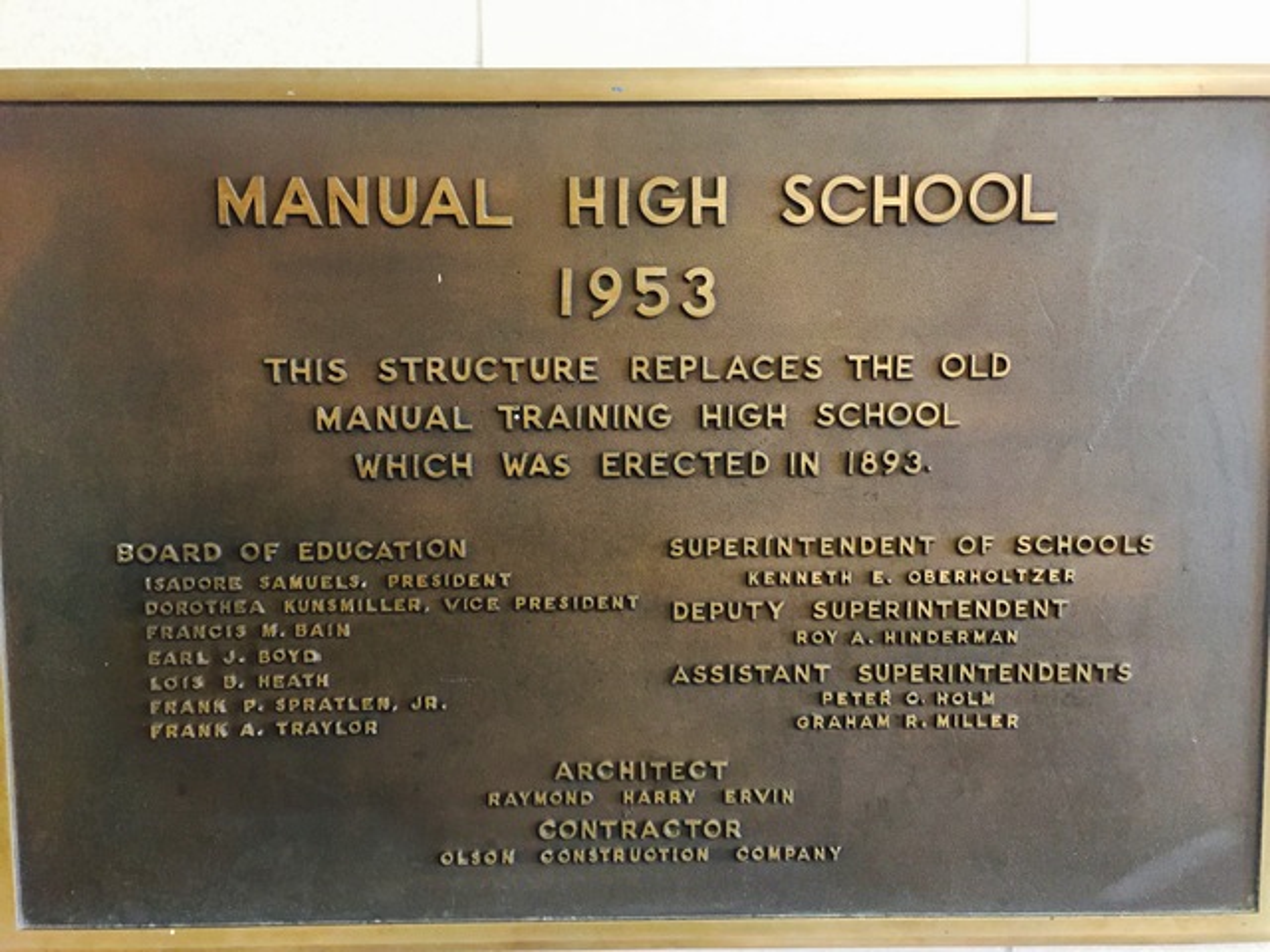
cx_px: 635
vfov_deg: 48.2
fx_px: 1064
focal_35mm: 29
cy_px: 476
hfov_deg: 61.7
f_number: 2.2
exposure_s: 1/17
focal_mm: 4.15
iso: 250
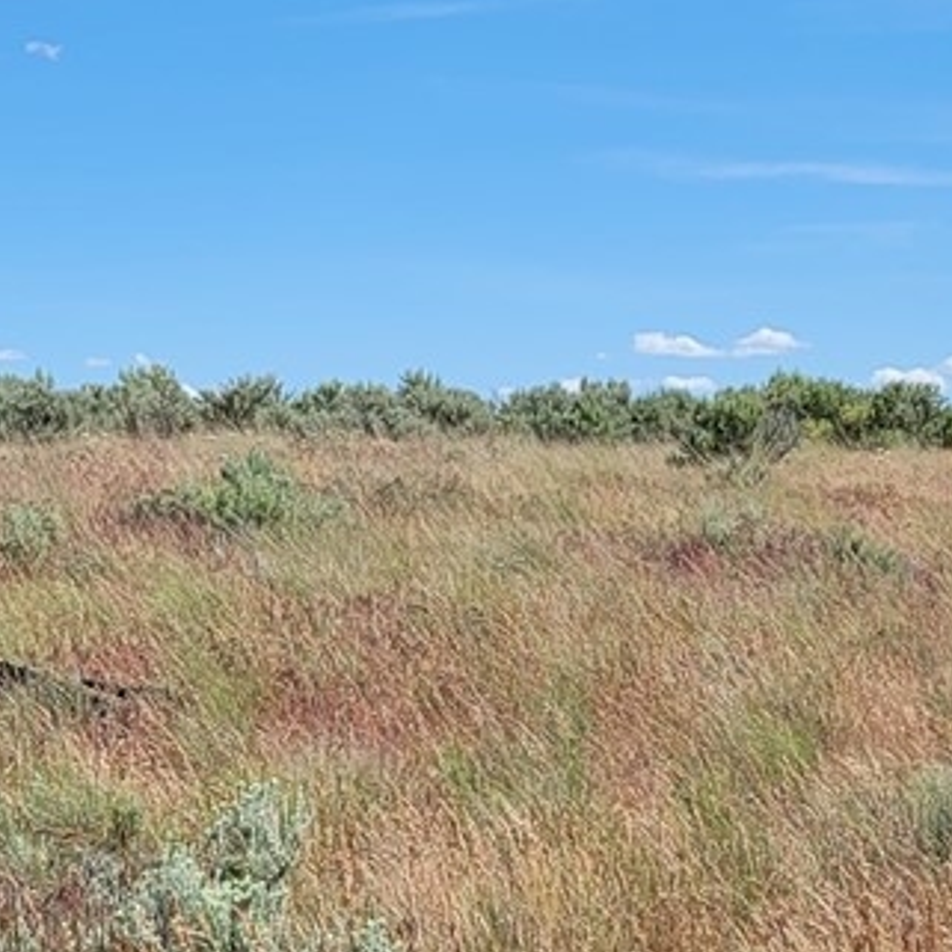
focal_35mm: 110
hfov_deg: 15.8
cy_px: 424
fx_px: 3423
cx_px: 368
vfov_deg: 15.8
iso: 20
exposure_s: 1/1123
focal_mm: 7
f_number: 1.8
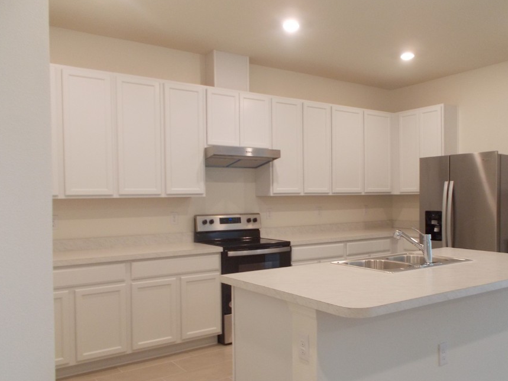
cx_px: 299
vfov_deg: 45.4
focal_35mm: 31
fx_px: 455
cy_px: 209
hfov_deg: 58.0
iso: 200
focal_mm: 4.6
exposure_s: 1/25
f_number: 3.2
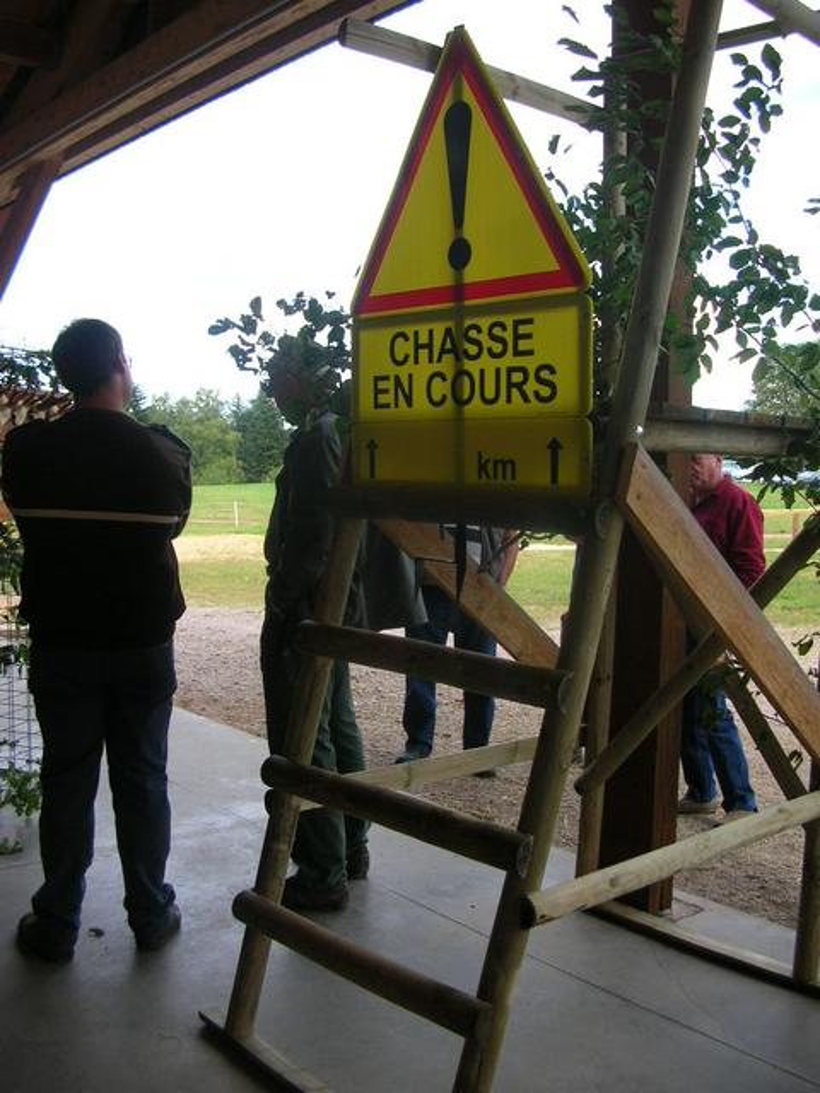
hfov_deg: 40.7
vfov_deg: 52.6
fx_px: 1105
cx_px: 410
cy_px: 546
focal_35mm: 35
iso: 50
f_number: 2.8
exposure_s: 1/163
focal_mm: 5.8
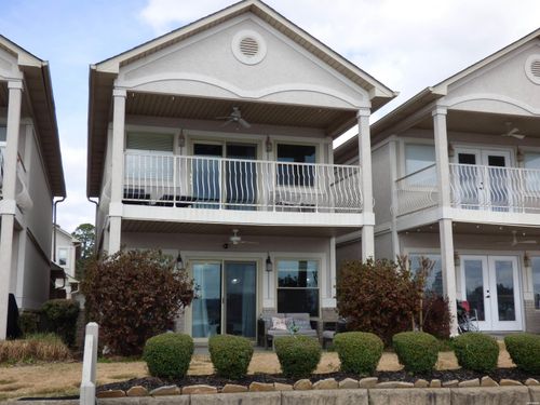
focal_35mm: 43
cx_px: 270
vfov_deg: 33.6
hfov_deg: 43.9
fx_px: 671
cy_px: 202
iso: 100
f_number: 3.6
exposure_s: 1/500
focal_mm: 7.37
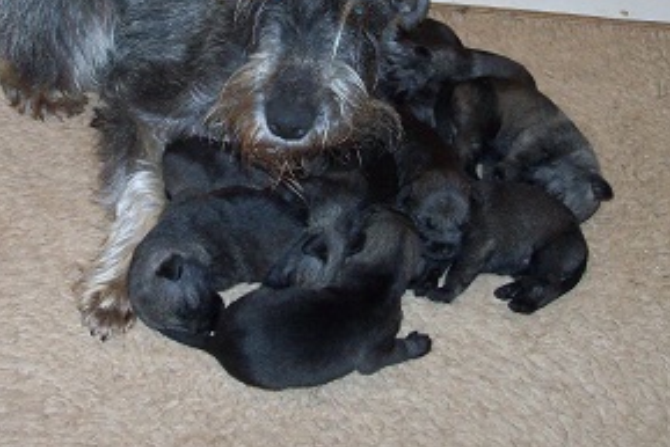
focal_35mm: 60
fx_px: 1117
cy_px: 88
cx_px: 282
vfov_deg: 22.3
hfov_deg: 33.3
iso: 100
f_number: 3
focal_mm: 6.3
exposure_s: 1/30
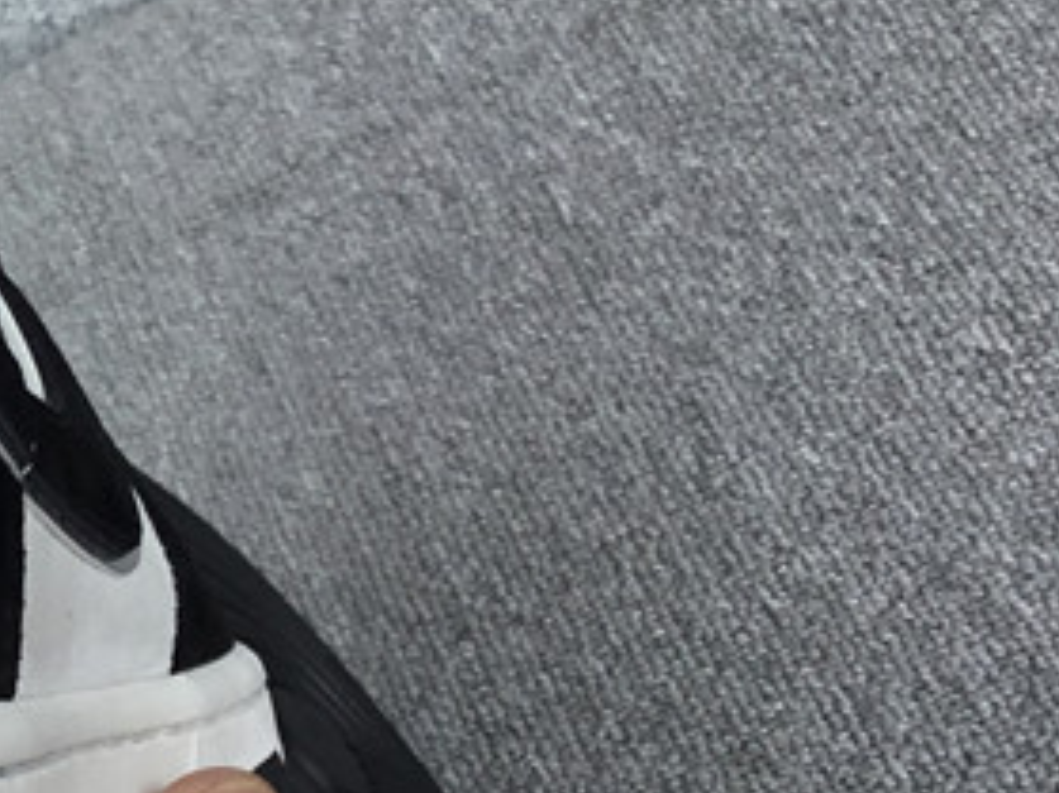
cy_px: 302
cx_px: -285
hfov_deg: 18.4
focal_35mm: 100
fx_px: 3058
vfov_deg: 14.8
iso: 25
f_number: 2.4
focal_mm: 3.3
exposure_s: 1/409
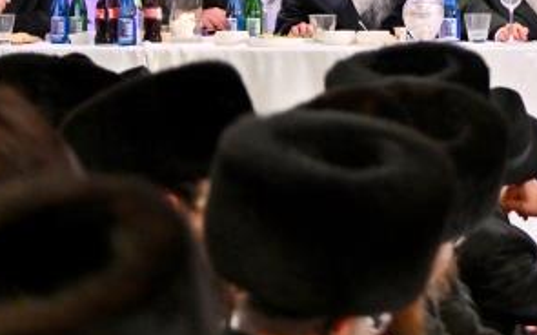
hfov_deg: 8.3
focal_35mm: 248
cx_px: 850
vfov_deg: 5.3
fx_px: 3627
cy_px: -97
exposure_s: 1/160
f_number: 2.8
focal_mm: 70
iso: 800
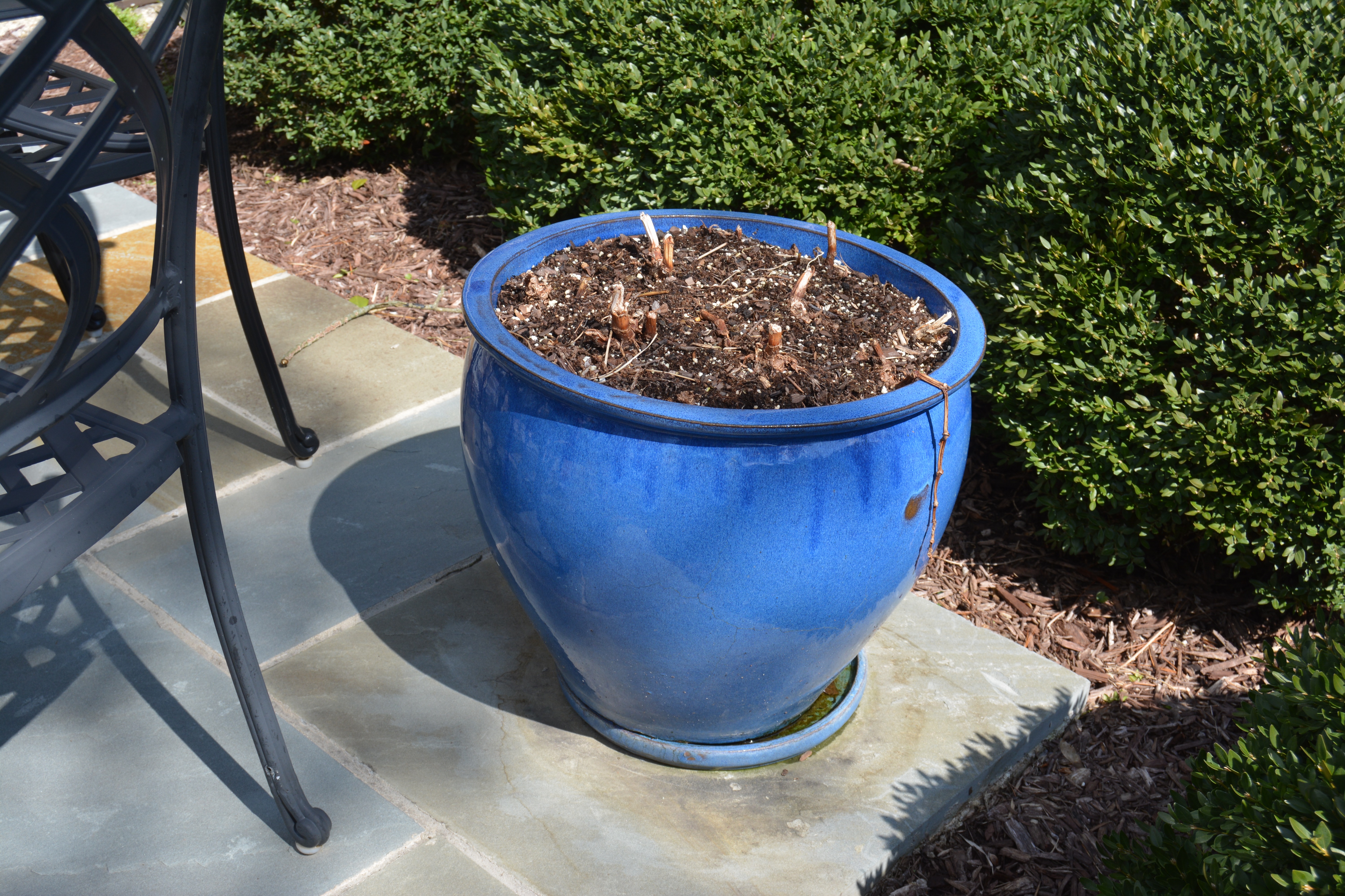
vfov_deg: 29.9
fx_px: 1681
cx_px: 672
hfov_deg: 43.6
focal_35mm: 45
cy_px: 448
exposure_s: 1/250
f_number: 8
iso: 200
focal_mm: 30
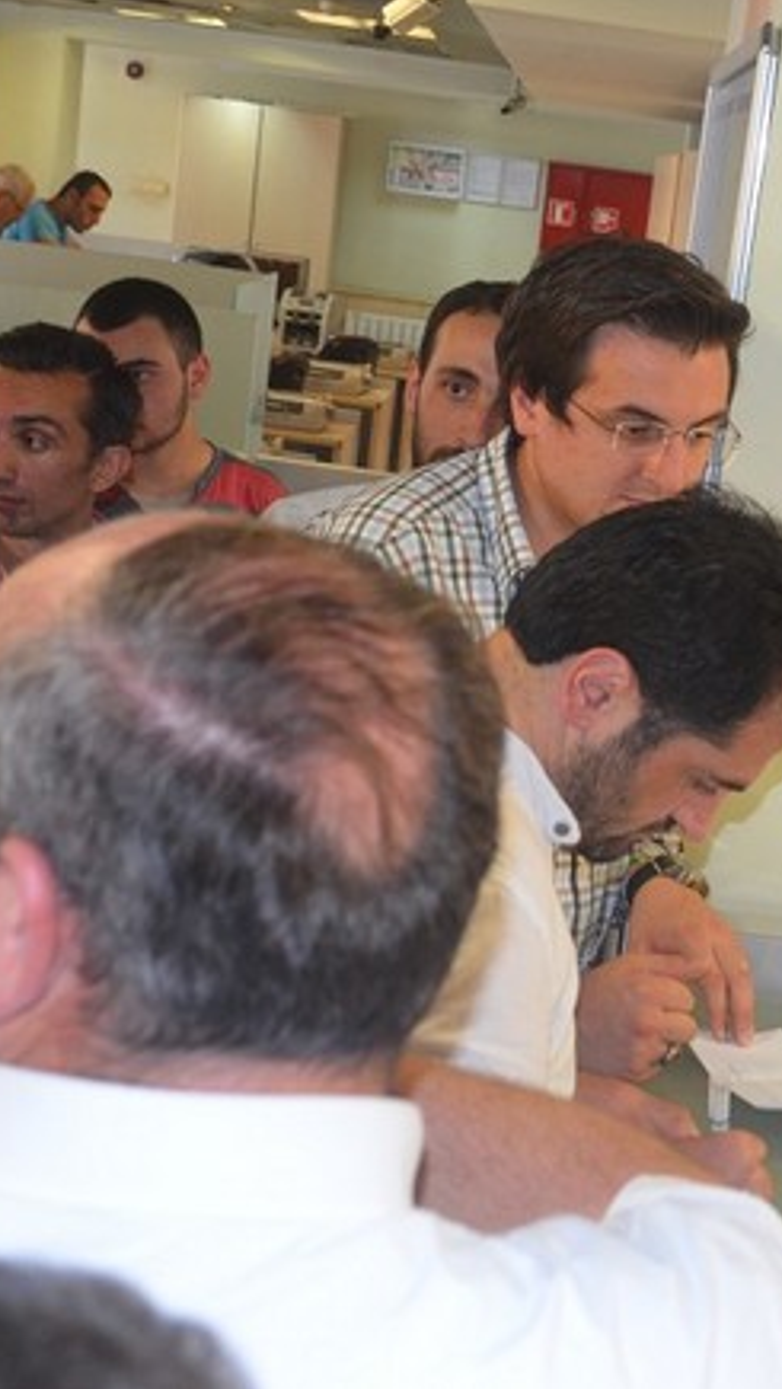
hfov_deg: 20.4
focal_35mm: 58
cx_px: 677
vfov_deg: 36.0
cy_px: 687
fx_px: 2136
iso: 800
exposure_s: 1/60
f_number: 4
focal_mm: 24
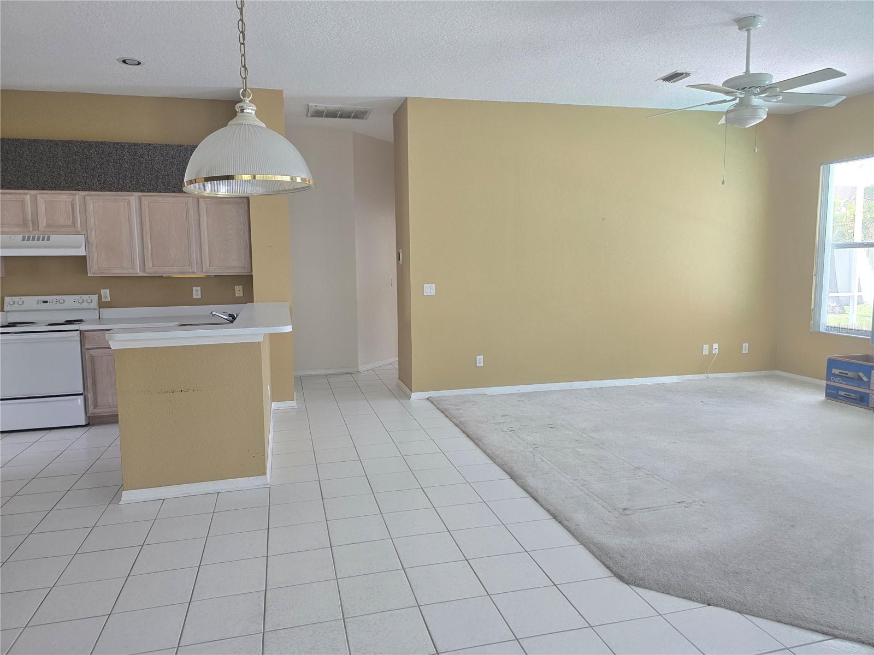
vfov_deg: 58.9
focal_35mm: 23
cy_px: 328
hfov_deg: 73.9
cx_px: 437
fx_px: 581
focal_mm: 6.3
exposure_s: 1/180
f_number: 1.7
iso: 200
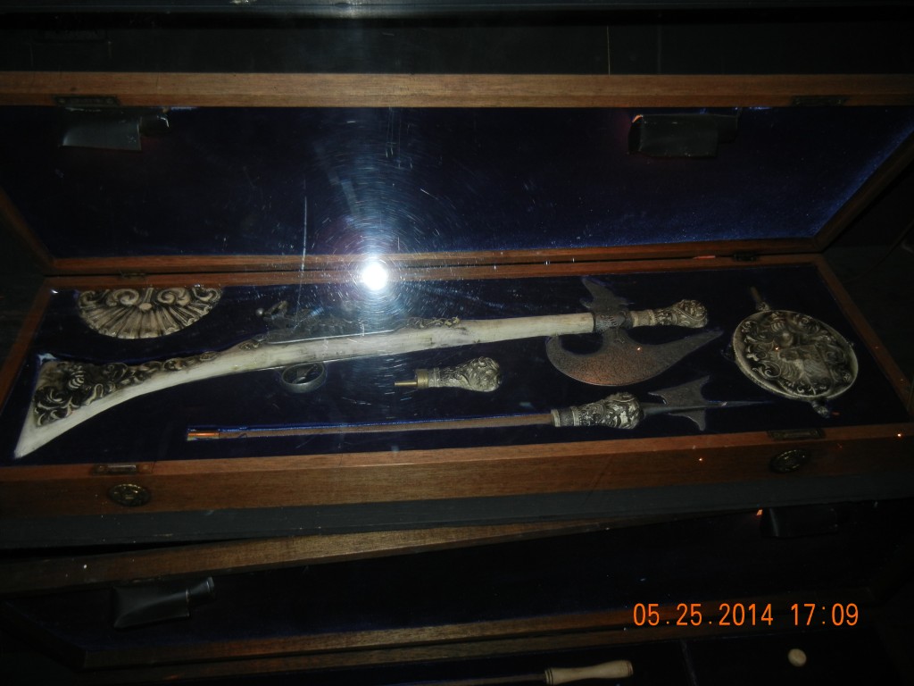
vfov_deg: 46.8
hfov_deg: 60.0
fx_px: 792
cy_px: 343
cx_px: 457
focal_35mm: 30
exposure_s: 1/30
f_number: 3.5
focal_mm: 5.4
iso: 200
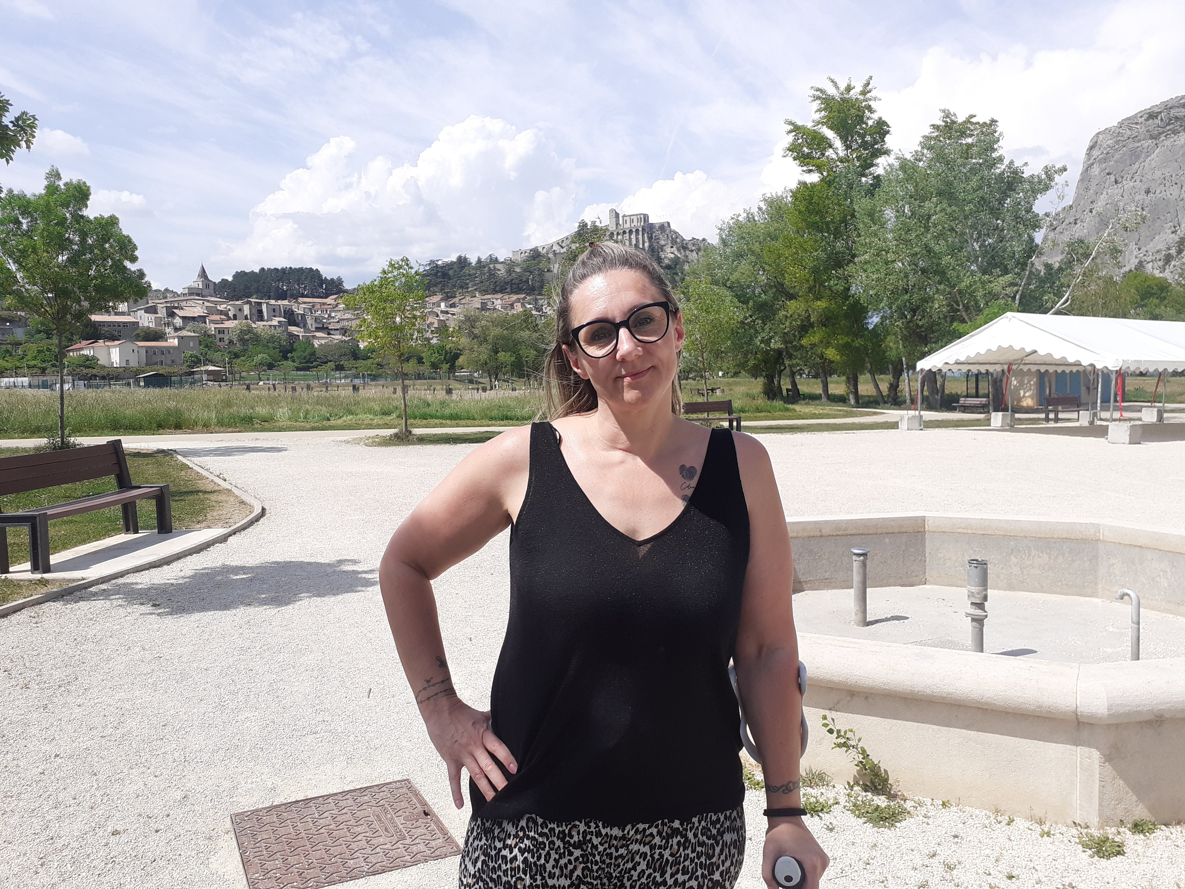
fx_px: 924
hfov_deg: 65.3
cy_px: 444
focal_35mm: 27
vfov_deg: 51.4
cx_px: 592
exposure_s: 1/1942
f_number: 1.9
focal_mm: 3.6
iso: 40
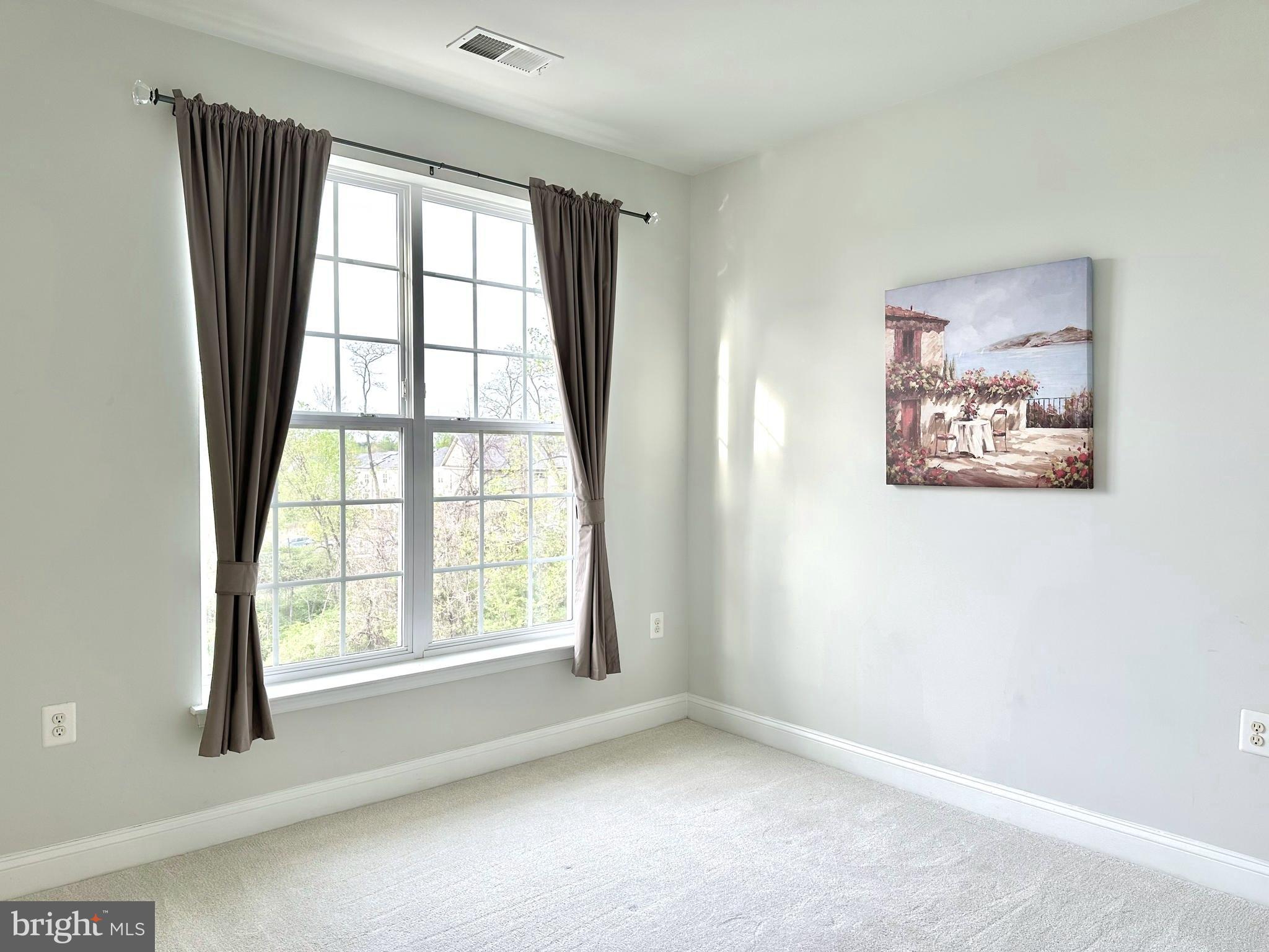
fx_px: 880
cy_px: 476
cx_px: 634
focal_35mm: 24
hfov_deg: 71.6
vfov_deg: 56.8
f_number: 1.78
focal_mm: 6.86
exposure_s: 1/215
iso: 80
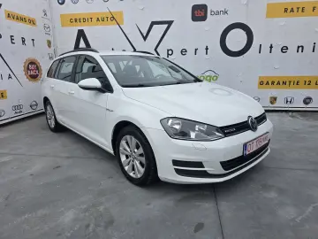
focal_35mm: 23
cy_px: 120
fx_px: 211
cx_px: 159
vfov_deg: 58.9
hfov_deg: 73.9
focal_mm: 6.3
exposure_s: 1/2531
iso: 80
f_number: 1.7
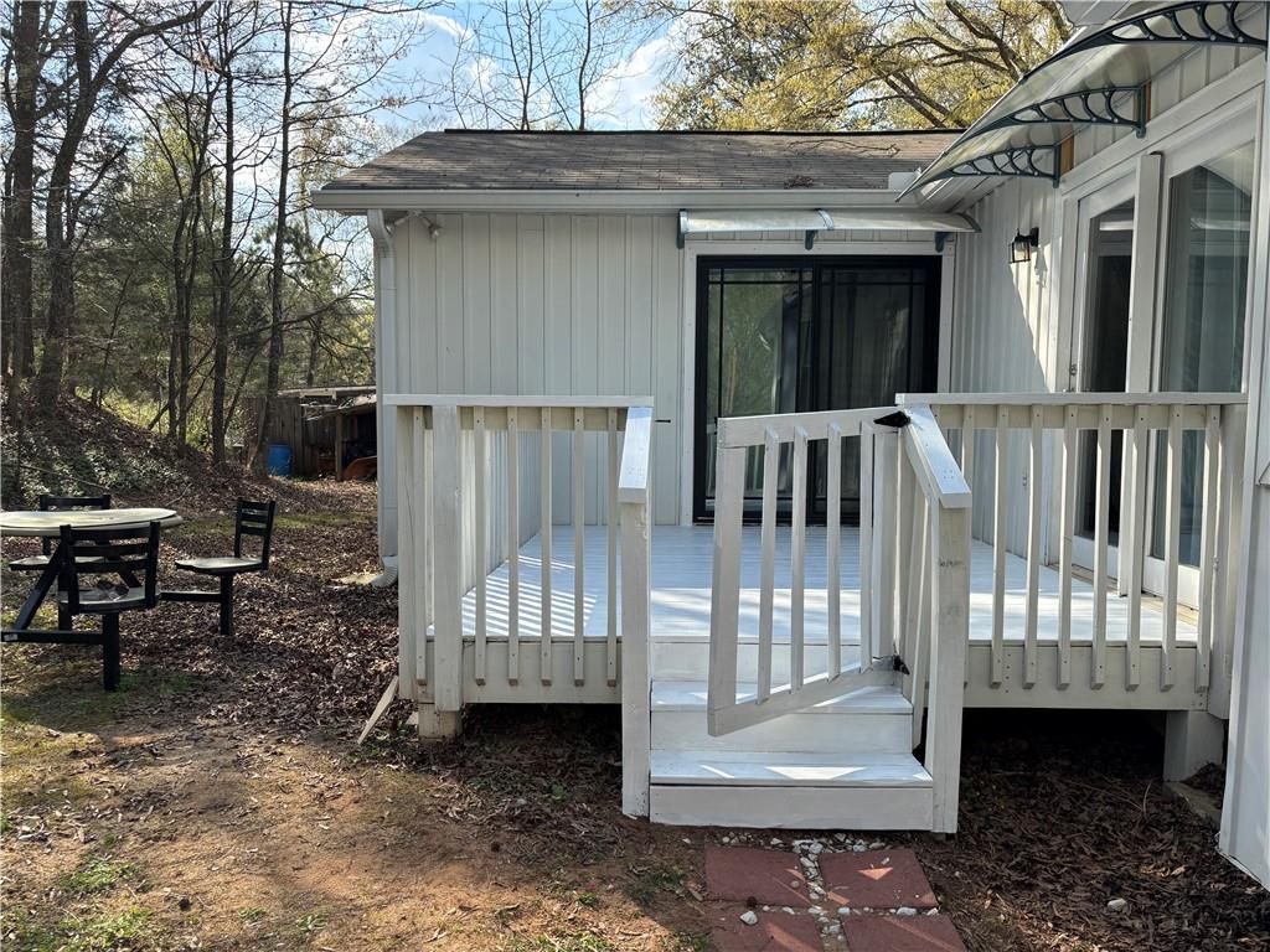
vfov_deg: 53.1
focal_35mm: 26
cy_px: 476
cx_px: 635
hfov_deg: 67.3
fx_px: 954
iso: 50
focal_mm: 5.96
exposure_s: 1/1344
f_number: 1.6
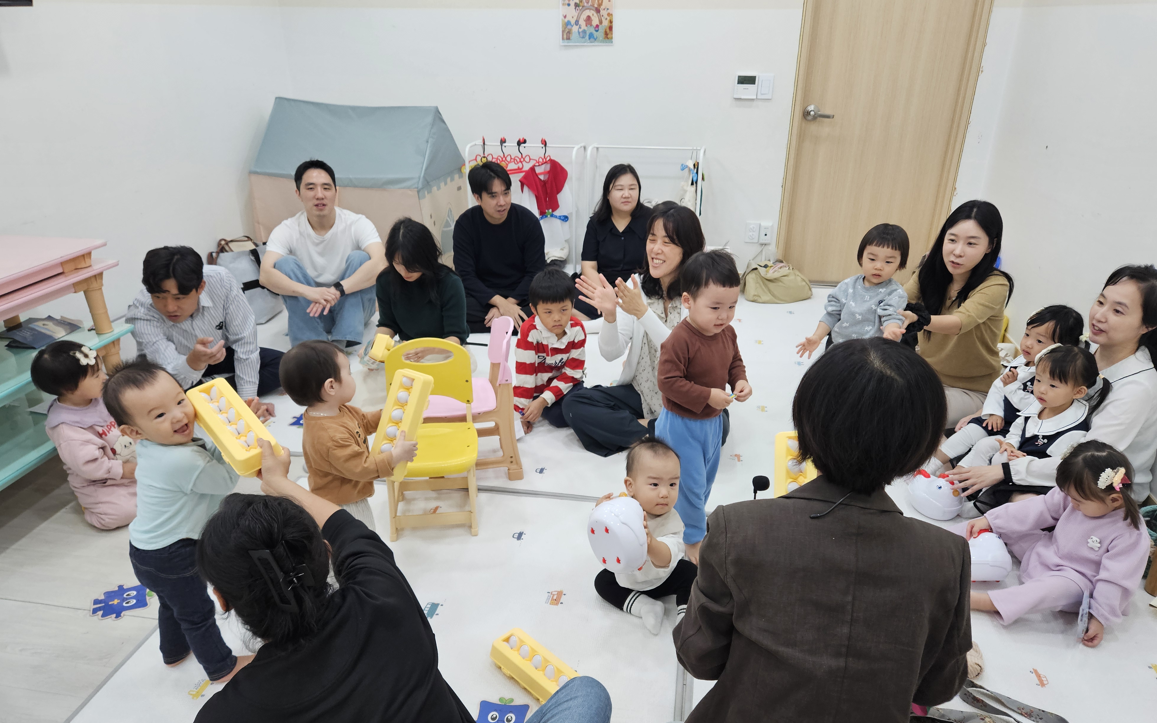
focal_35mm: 25
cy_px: 410
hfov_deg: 72.5
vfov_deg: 49.1
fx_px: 788
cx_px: 583
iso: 160
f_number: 1.8
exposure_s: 1/120
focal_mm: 5.4
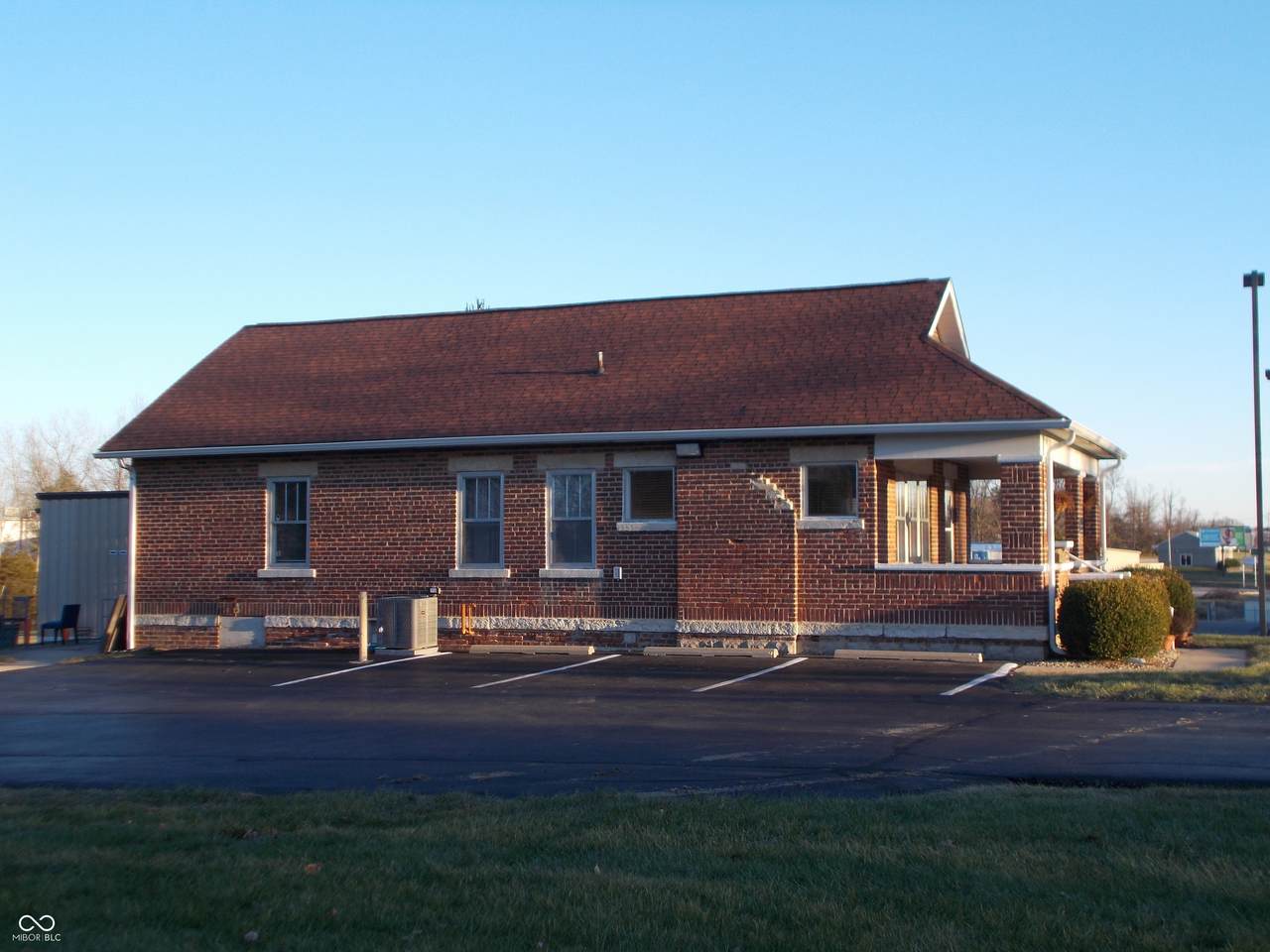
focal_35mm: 44
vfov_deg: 32.9
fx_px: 1614
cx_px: 635
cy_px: 476
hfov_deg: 42.9
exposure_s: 1/100
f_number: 4.2
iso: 80
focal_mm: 7.9
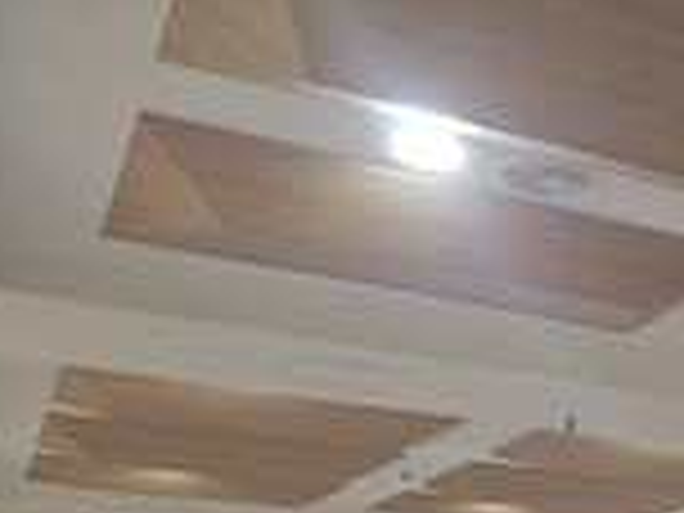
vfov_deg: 19.2
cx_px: 909
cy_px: 752
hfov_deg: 24.6
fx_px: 1344
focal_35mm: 68
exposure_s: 1/120
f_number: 1.7
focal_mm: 6.3
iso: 320
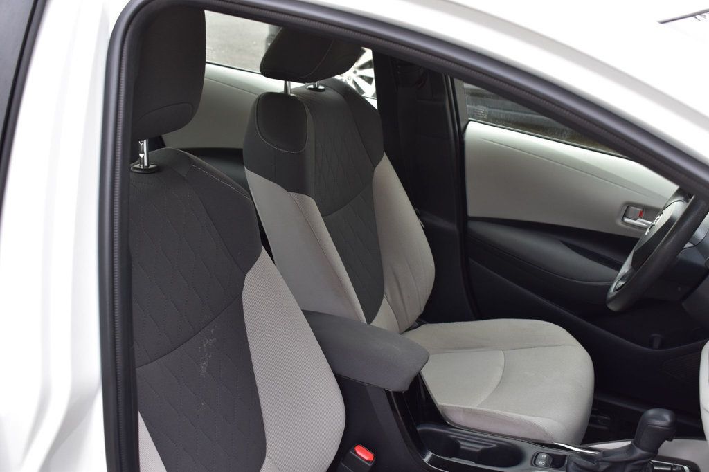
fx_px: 856
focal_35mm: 44
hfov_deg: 45.0
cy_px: 236
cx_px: 354
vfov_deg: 30.8
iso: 400
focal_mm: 29
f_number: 7.1
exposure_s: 1/25
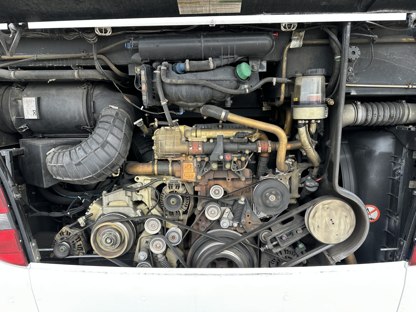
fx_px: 288
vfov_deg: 56.8
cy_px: 156
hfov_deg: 71.6
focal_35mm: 24
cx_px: 208
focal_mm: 6.86
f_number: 1.78
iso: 64
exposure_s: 1/121
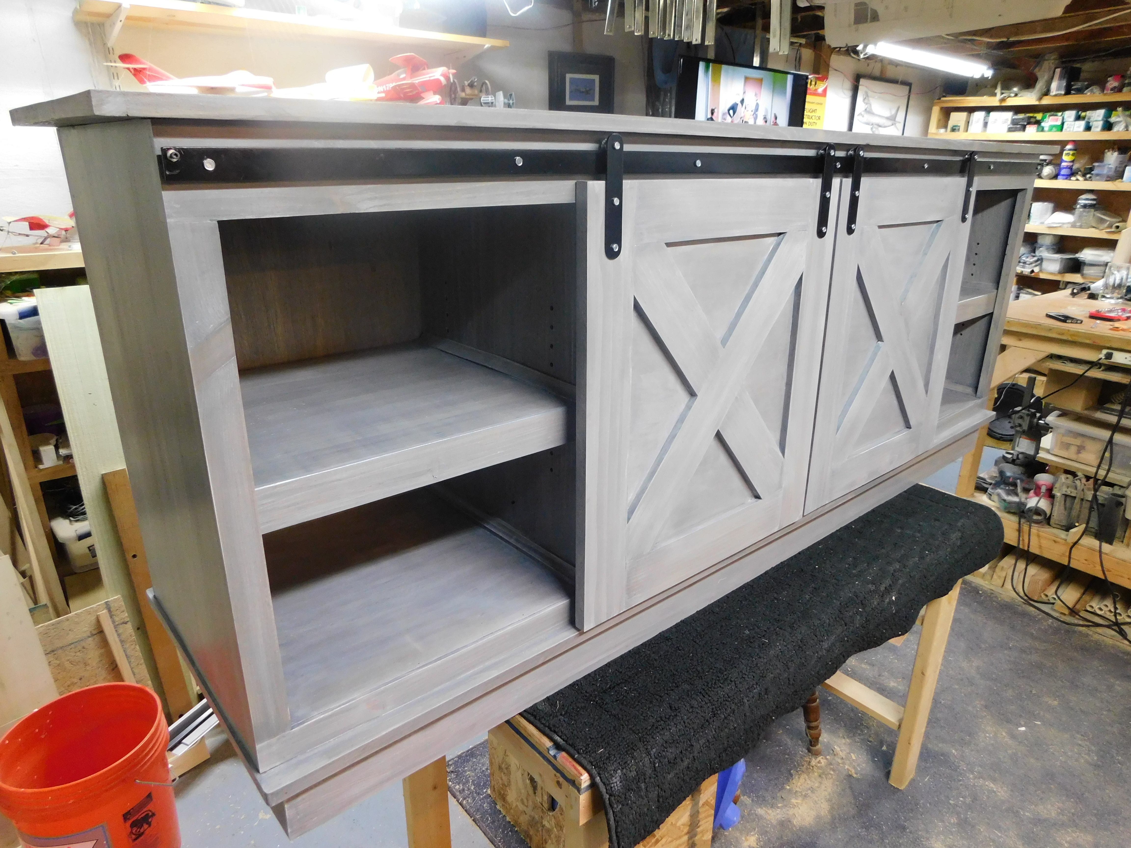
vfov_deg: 58.9
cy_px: 424
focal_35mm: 23
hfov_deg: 73.9
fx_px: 751
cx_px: 566
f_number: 3
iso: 400
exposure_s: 1/15
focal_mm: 4
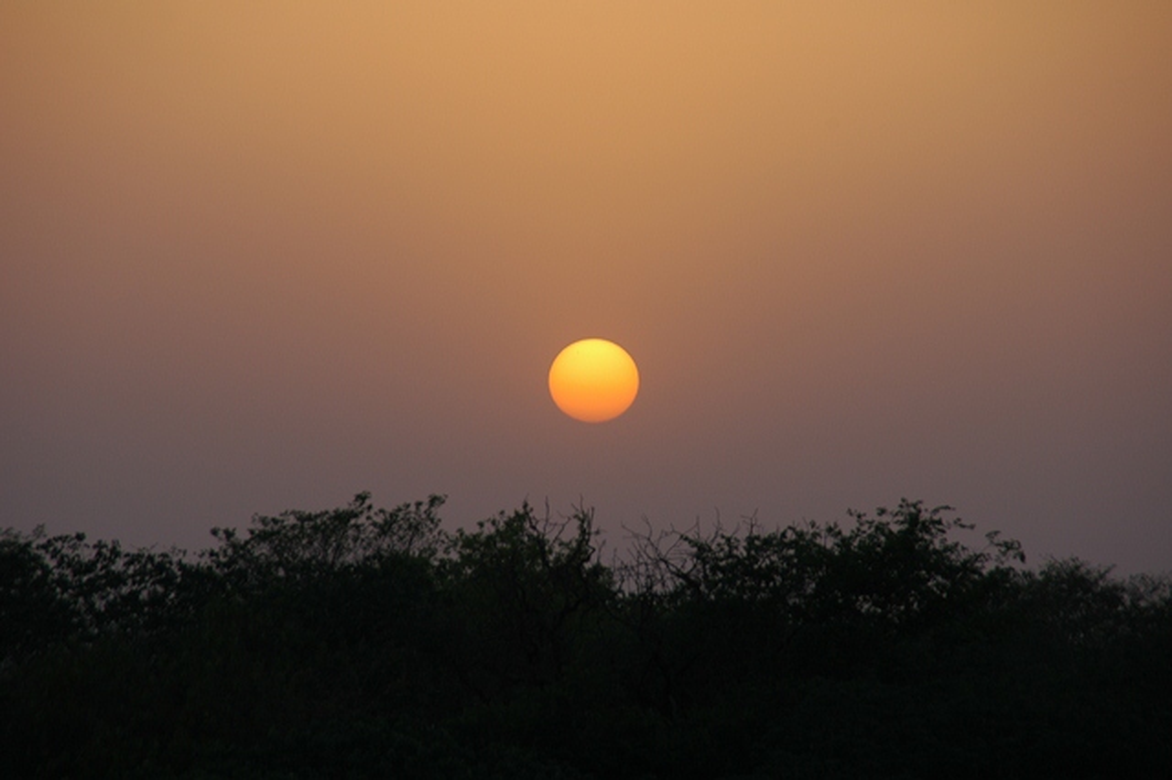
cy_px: 390
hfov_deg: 6.9
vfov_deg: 4.6
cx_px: 586
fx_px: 9761
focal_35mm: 300
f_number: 8
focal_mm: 200
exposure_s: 1/160
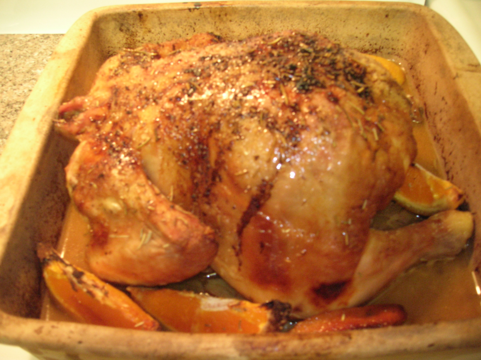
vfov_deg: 41.7
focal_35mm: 34
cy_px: 180
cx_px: 240
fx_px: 472
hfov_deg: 54.0
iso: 200
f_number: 2.9
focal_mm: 5.7
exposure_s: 1/8.8
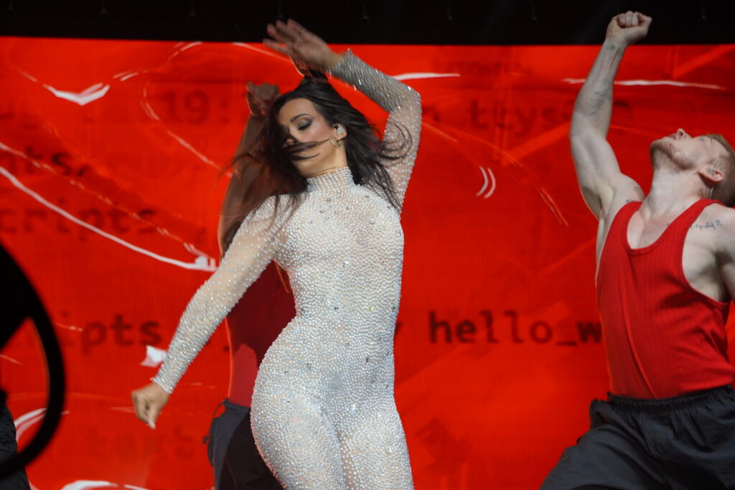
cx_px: 368
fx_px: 2389
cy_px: 245
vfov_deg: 11.7
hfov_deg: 17.5
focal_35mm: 117
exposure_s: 1/160
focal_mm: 78
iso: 500
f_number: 5
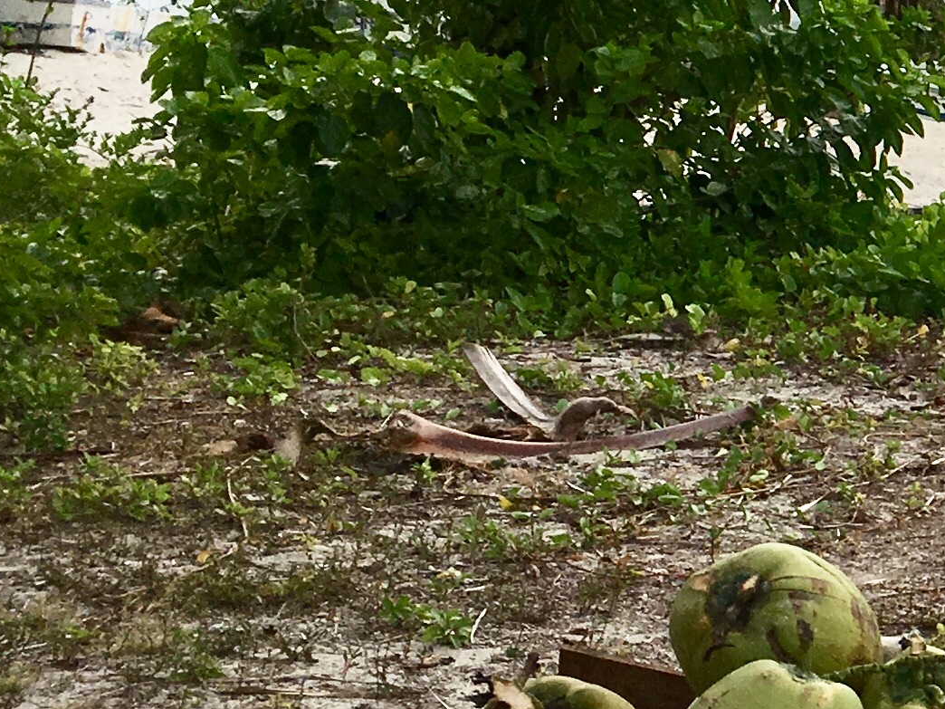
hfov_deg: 15.6
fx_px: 3058
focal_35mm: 112
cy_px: 261
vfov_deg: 13.2
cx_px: 1571
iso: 25
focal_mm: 4.15
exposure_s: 1/657
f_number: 2.2
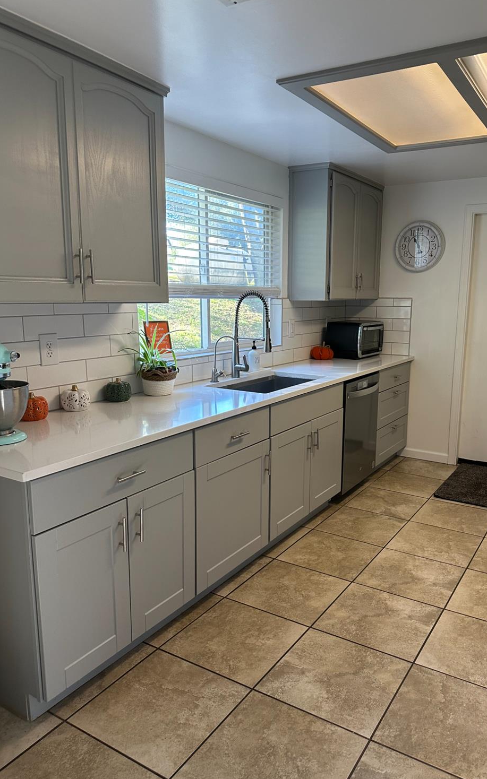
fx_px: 552
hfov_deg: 47.4
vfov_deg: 70.4
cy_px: 394
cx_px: 281
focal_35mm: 26
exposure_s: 1/115
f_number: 1.78
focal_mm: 6.86
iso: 250
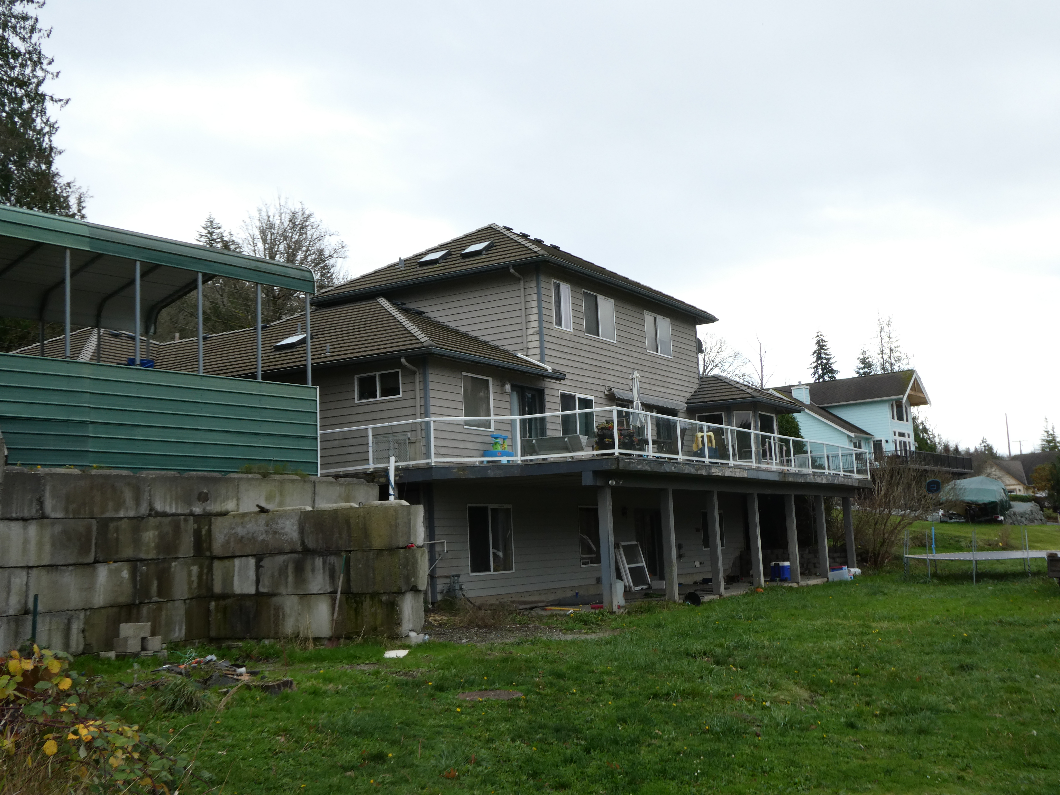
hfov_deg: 50.1
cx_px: 530
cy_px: 398
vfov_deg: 38.7
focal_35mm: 37
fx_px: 1133
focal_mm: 6.7
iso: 80
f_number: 3.7
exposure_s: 1/200
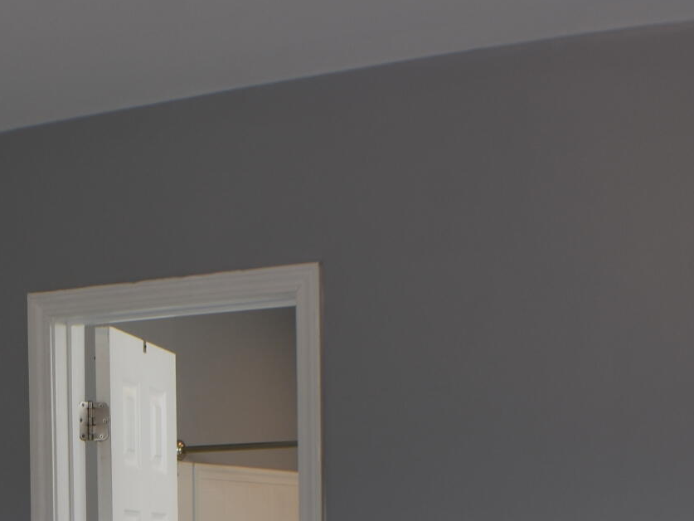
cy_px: 707
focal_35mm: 124
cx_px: -33
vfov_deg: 11.6
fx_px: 2486
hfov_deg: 15.5
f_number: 7.1
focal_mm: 24
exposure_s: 1/4
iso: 100
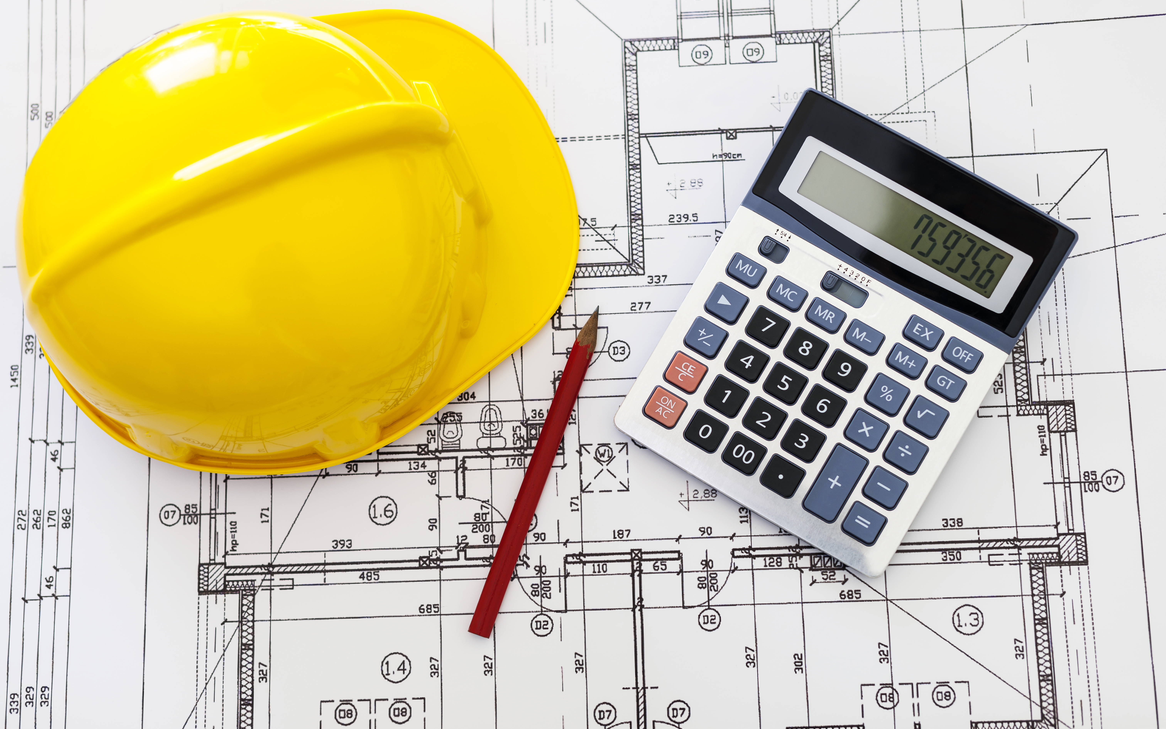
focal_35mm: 51
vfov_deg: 25.3
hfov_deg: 39.6
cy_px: 372
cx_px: 583
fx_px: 1621
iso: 100
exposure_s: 1/200
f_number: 3.2
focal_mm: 50
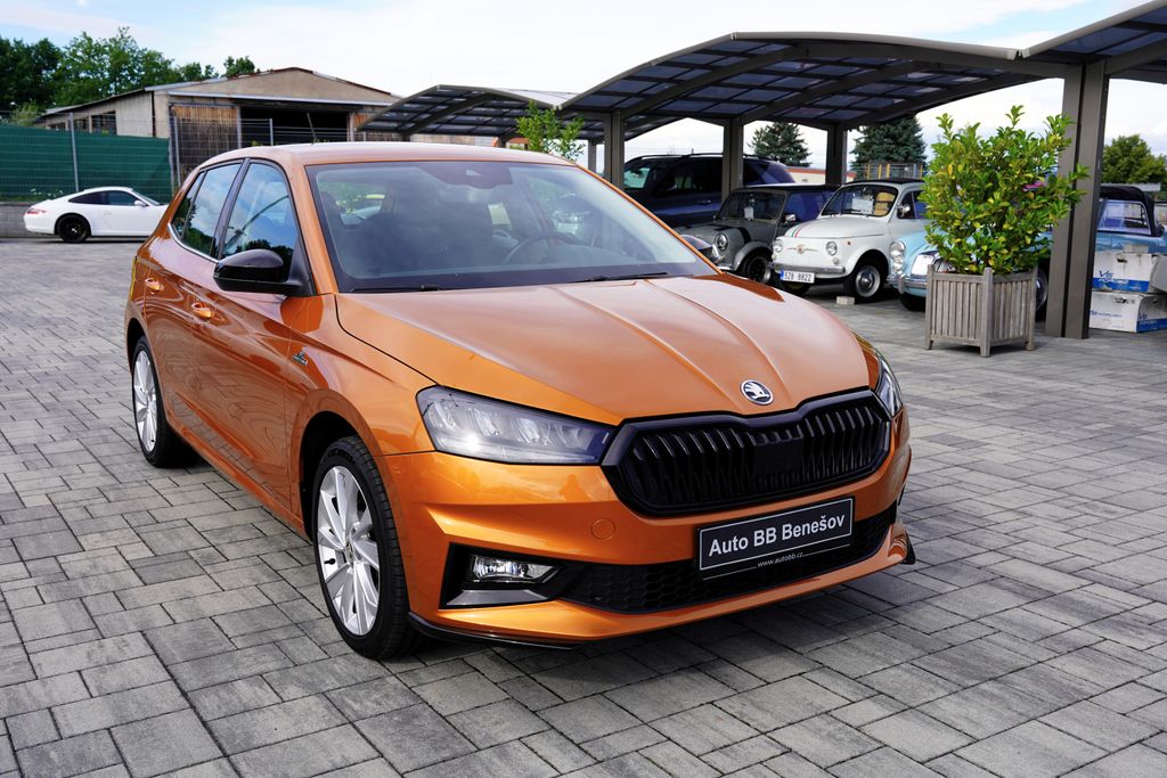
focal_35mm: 35
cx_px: 584
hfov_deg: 54.4
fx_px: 1135
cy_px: 389
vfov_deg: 37.9
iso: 100
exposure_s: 1/125
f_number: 8
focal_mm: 35
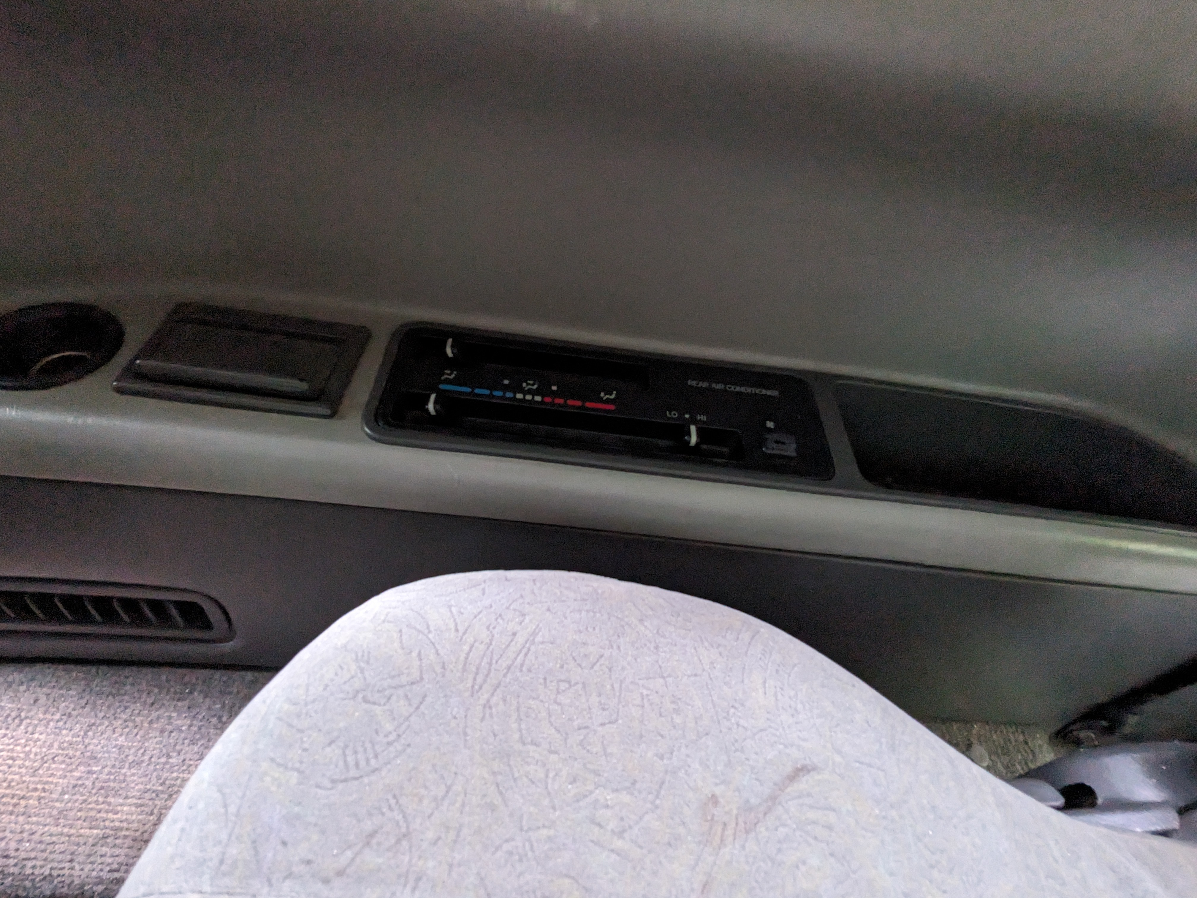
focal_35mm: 16
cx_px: 598
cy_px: 449
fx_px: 553
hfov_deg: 94.5
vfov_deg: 78.1
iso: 1317
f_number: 2.2
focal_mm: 2.22
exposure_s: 1/23.8
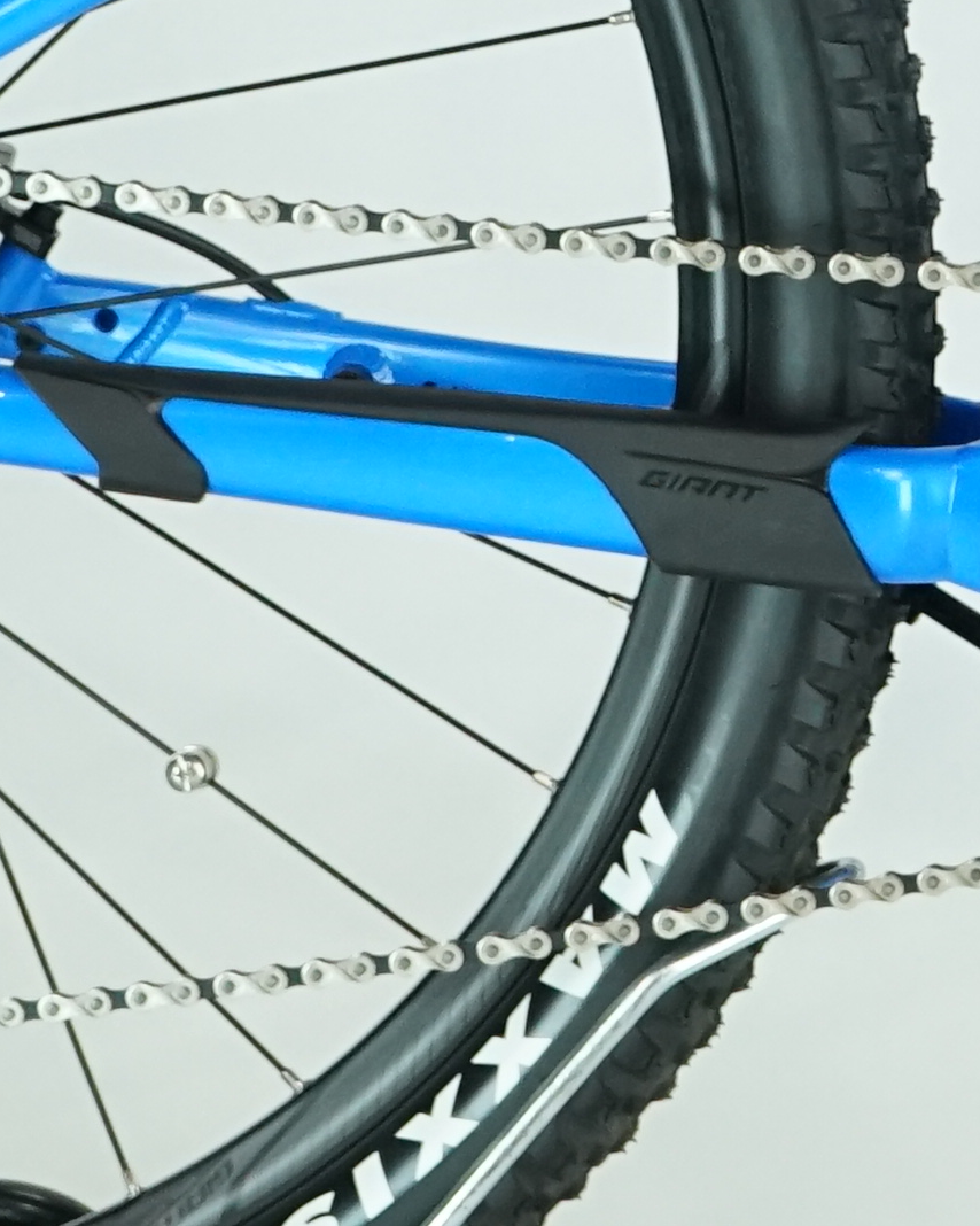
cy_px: -429
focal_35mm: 290
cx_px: 1693
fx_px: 10517
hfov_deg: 5.3
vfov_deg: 6.6
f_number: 5.6
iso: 1600
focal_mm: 55
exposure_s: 1/200
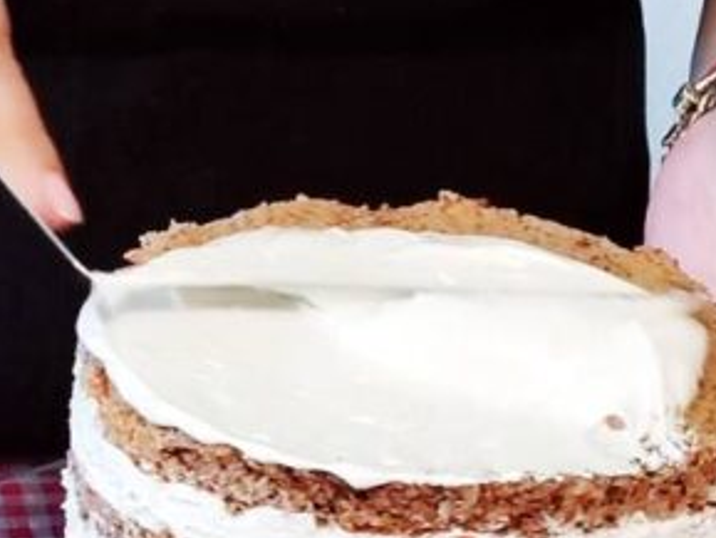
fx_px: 4904
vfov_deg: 6.3
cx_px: 661
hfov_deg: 8.3
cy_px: 519
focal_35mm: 237
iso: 469
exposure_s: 1/33.3
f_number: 1.75
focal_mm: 5.25
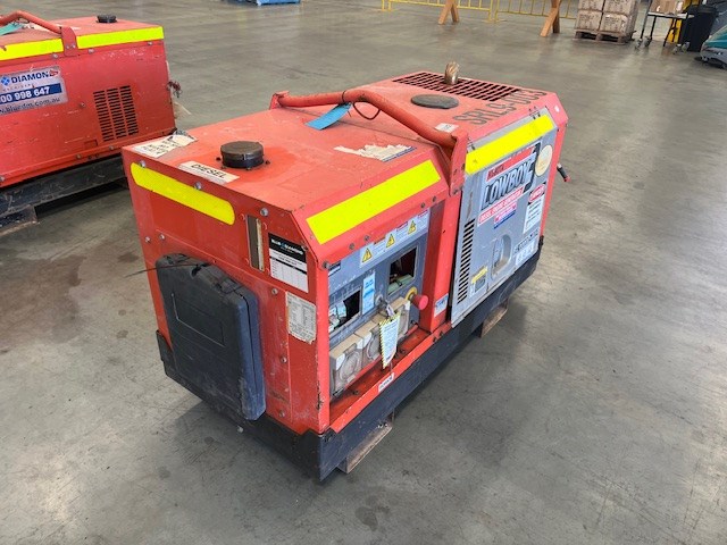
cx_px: 364
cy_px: 272
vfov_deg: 53.1
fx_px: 546
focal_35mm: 26
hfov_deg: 67.3
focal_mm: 5.1
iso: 64
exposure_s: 1/100
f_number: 1.6
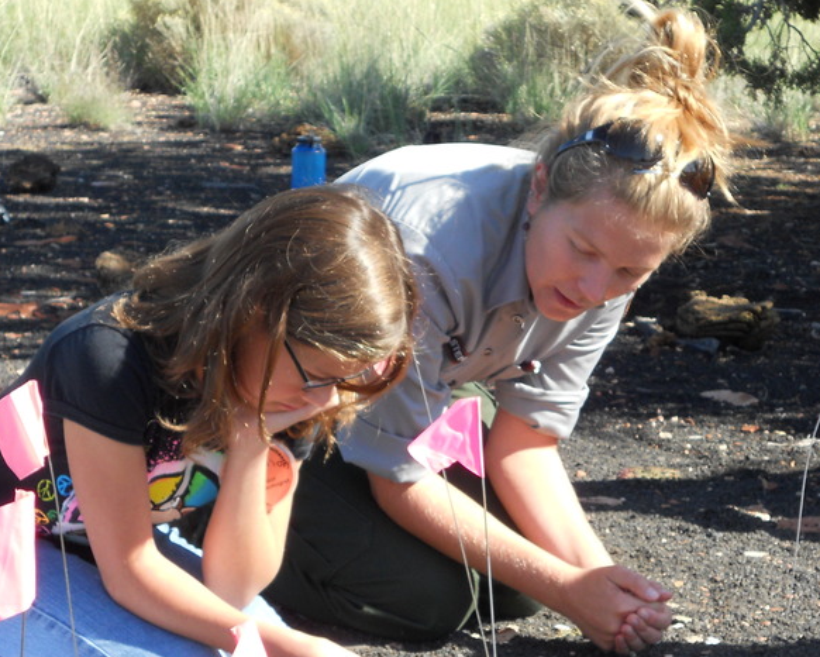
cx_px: 531
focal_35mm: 109
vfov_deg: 14.1
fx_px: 2646
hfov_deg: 17.6
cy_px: 376
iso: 80
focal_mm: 11.7
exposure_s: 1/160
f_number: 5.3
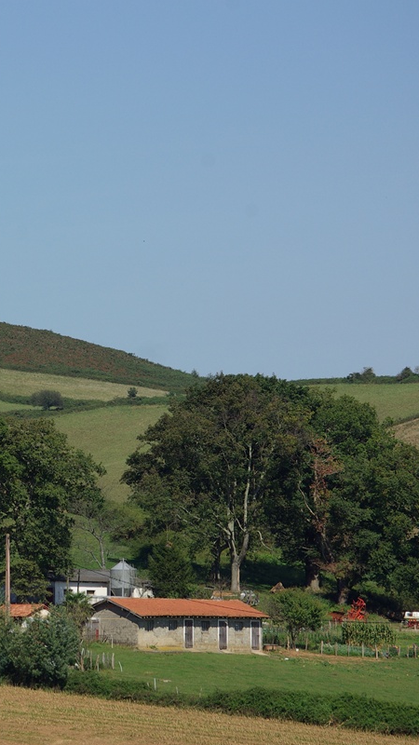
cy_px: 373
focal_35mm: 295
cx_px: -96
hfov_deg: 4.1
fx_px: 5822
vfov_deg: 7.3
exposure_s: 1/350
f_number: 8
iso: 100
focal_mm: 125
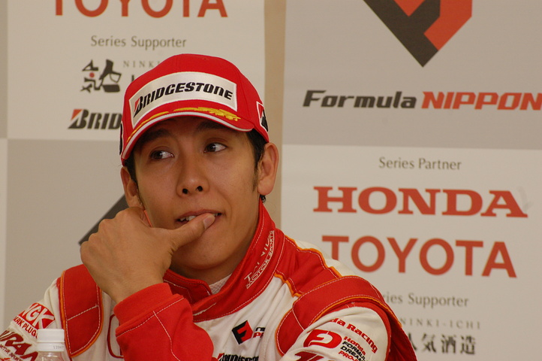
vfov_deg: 4.6
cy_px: 180
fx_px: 4512
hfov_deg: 6.9
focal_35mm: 300
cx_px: 271
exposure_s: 1/60
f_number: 8
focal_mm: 200
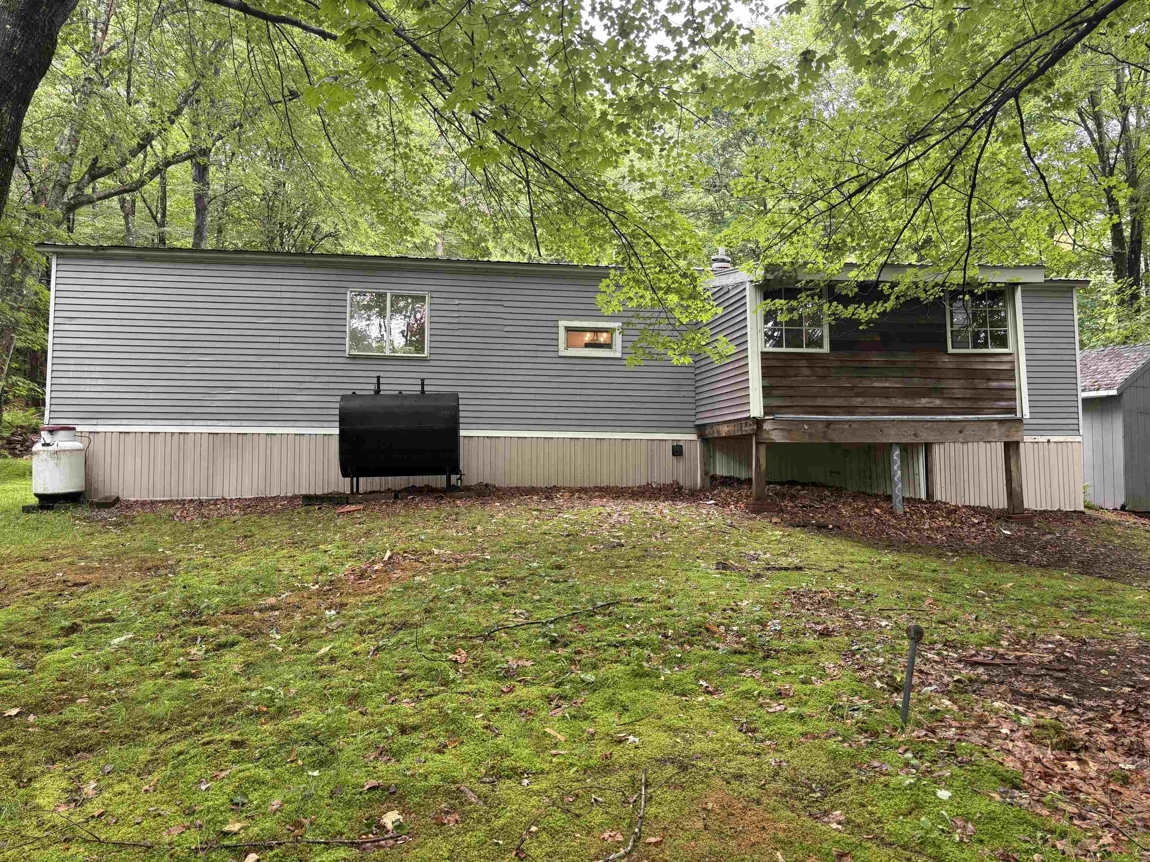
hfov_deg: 67.3
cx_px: 575
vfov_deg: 53.1
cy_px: 431
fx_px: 864
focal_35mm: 26
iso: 80
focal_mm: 5.96
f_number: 1.6
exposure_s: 1/121
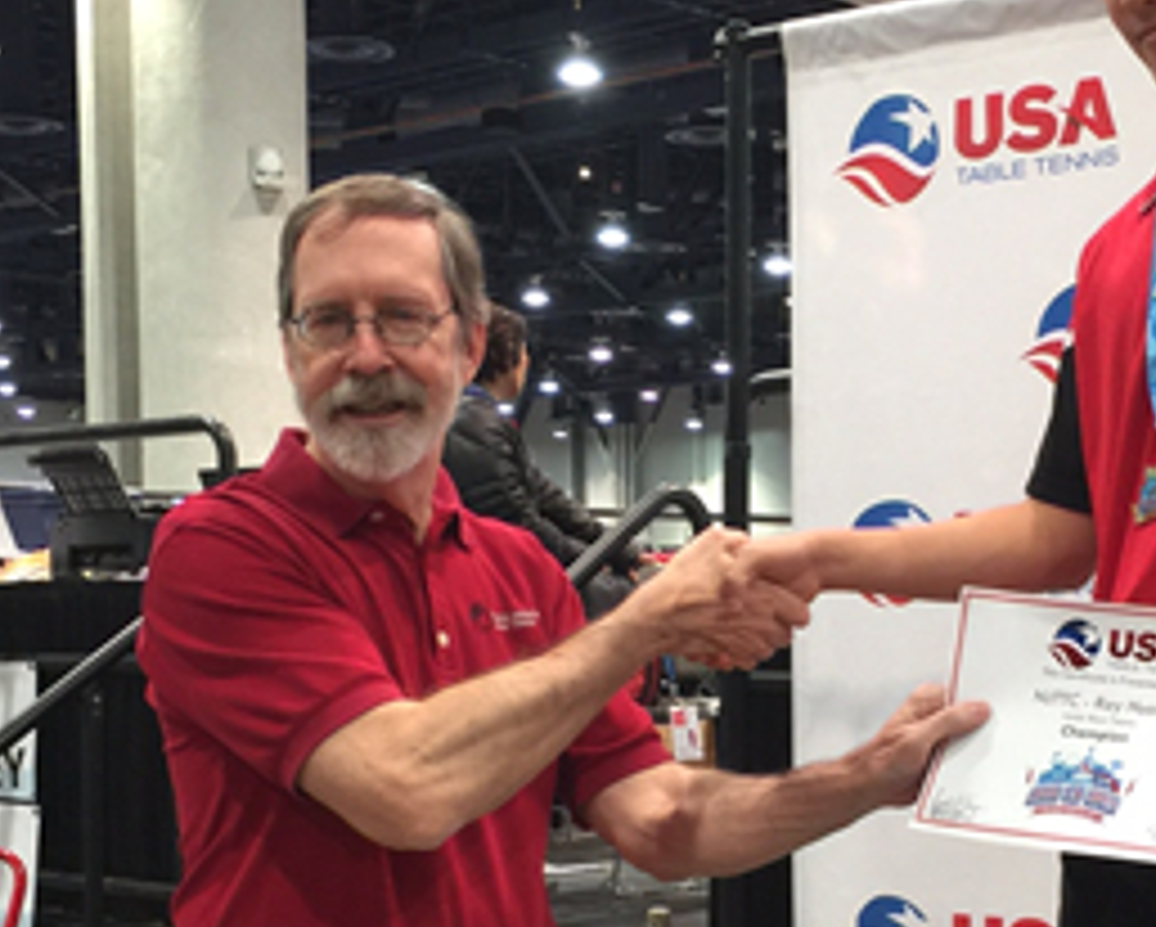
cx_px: 688
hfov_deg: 28.6
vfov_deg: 22.8
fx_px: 2260
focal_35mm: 66
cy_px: 778
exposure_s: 1/15
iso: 50
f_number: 2.2
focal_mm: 4.15
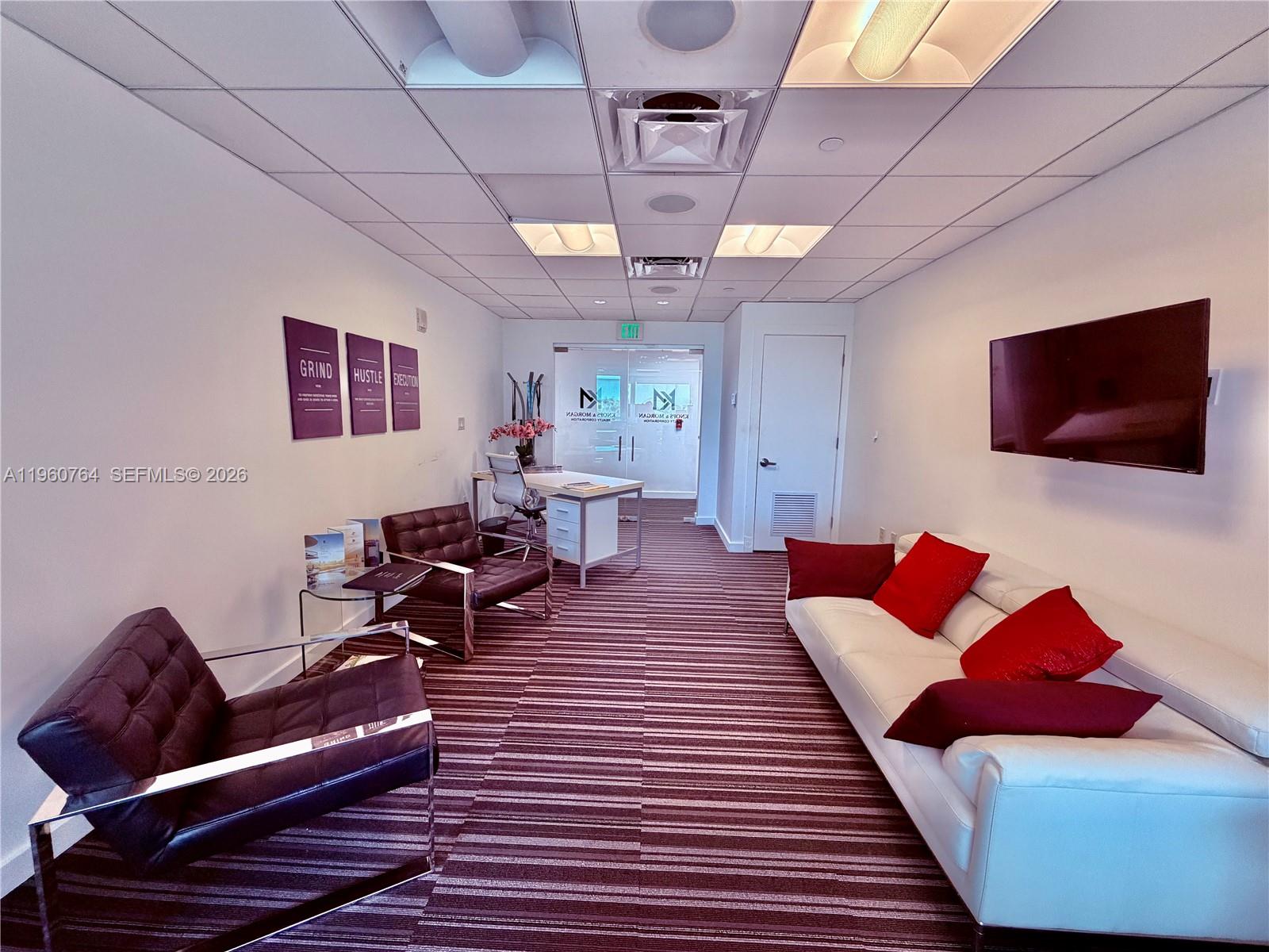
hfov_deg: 102.1
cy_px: 476
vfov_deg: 85.7
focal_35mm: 14
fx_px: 513
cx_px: 634
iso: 200
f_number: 2.2
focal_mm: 2.22
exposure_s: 1/60
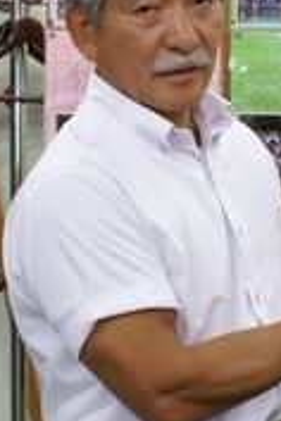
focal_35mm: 107
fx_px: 1253
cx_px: 264
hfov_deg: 12.7
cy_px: 259
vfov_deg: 19.1
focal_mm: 28
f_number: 4.5
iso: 250
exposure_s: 1/50
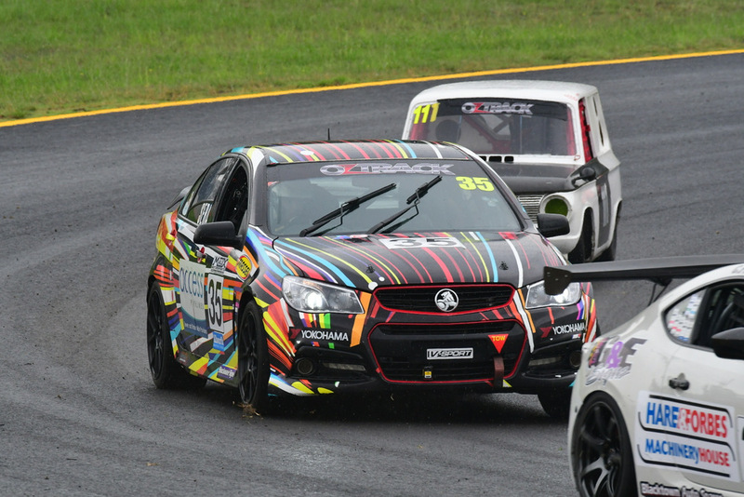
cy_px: 248
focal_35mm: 600
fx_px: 12404
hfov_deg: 3.4
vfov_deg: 2.3
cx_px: 372
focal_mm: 400
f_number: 11
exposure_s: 1/640
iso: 1000
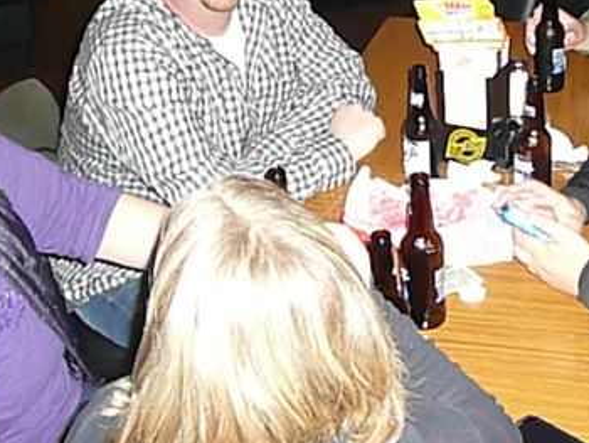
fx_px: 1090
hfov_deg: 30.1
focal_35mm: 64
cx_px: 385
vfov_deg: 22.5
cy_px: 66
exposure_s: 1/30
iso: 800
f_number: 2.8
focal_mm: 5.2
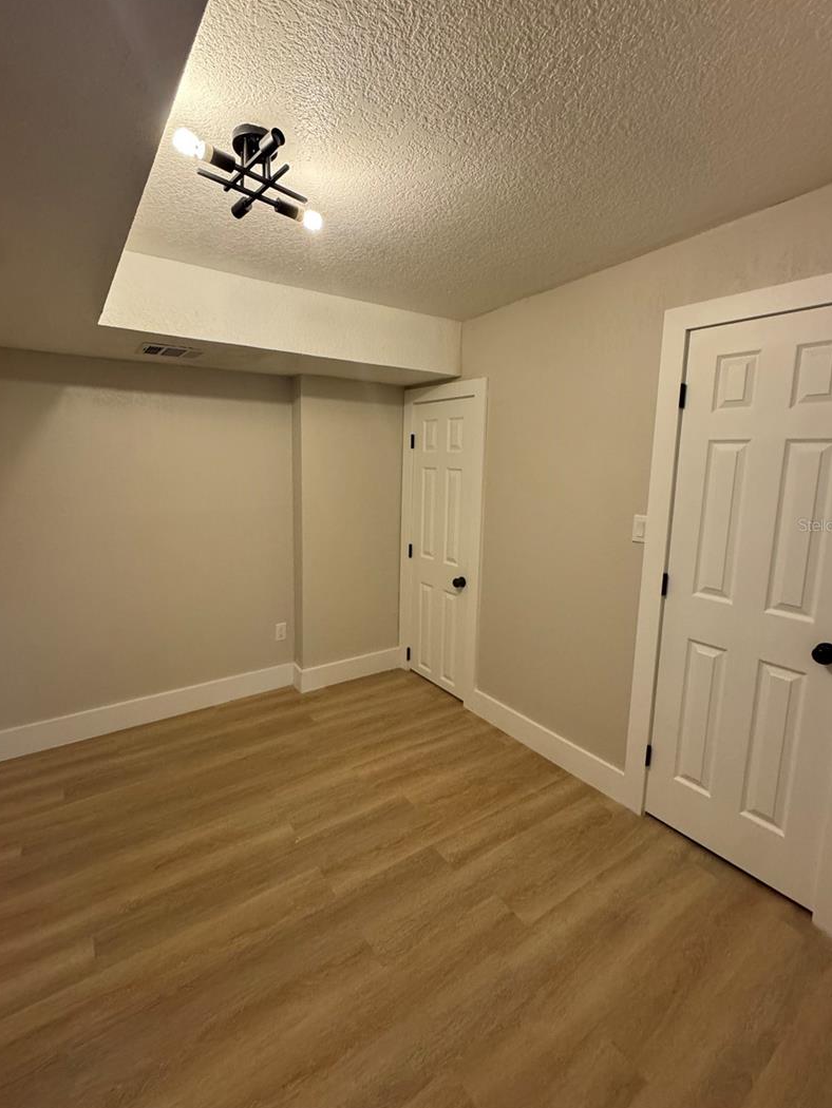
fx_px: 513
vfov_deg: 94.4
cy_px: 524
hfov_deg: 78.1
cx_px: 398
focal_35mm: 16
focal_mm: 2.22
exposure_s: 1/120
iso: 320
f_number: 2.2
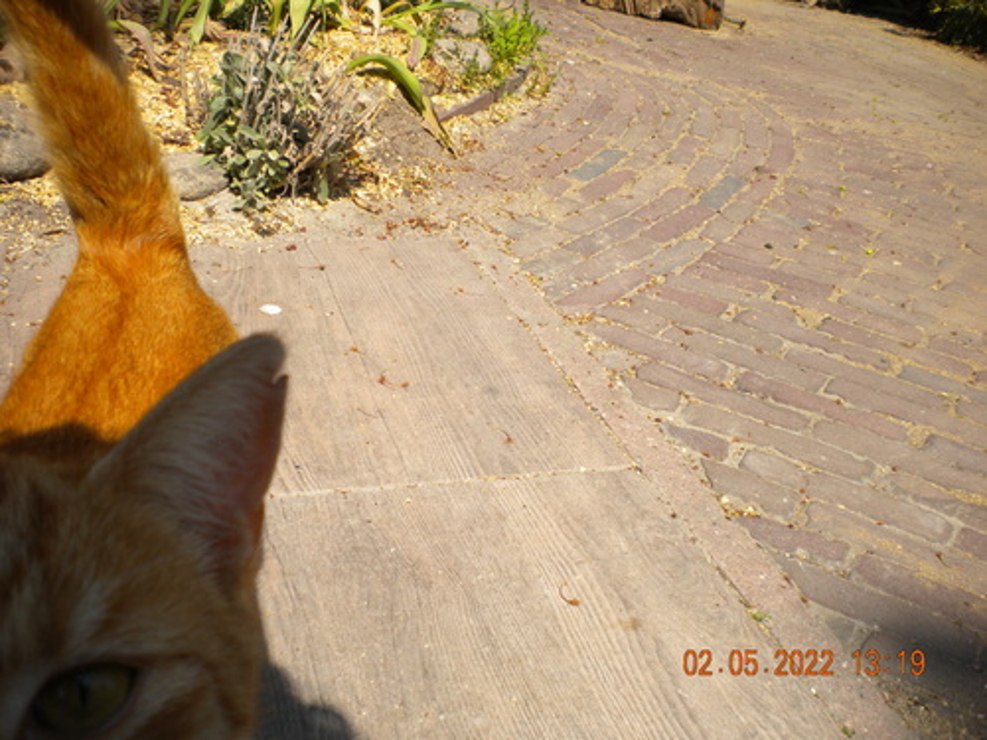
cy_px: 370
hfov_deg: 52.6
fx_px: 998
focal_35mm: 35
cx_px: 494
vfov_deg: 40.7
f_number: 4.6
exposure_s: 1/670
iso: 80
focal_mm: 6.3
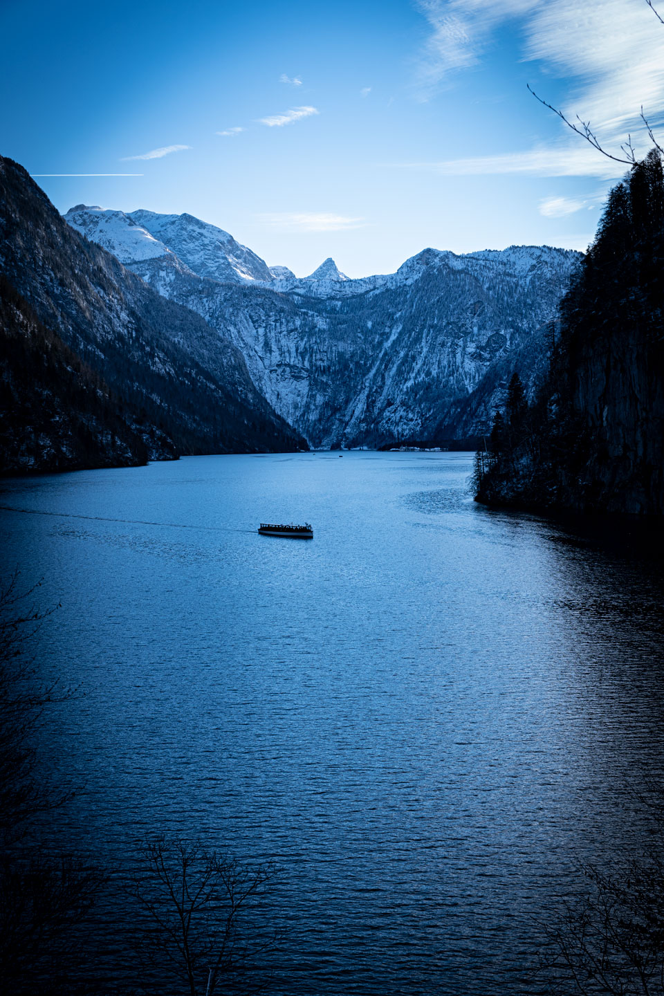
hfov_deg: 29.5
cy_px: 498
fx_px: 1262
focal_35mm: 46
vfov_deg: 43.1
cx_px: 332
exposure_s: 1/125
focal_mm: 30.4
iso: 100
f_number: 8
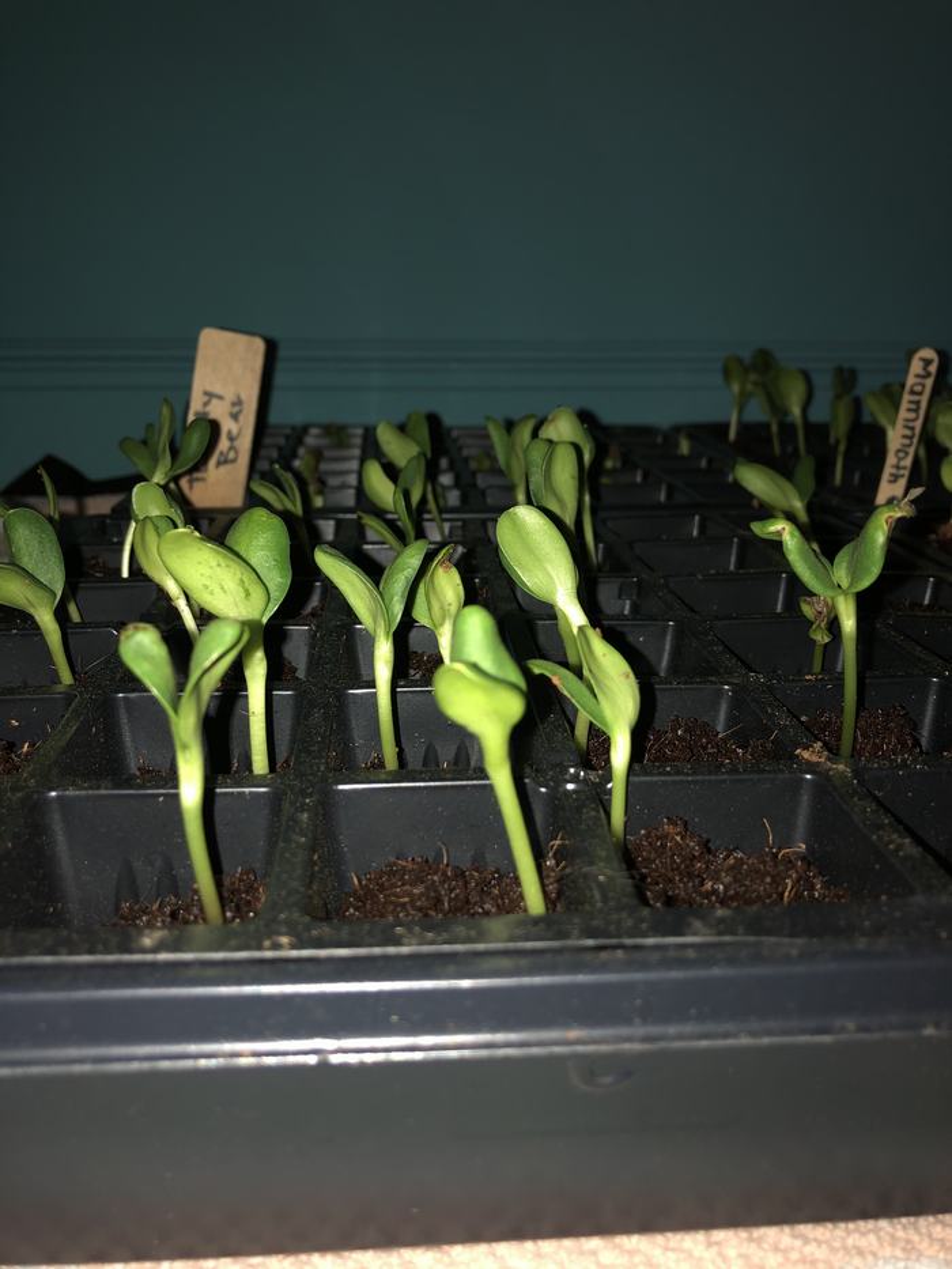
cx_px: 476
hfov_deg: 49.8
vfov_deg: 63.4
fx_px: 1026
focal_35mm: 28
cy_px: 634
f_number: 1.8
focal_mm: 3.99
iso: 20
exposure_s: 1/27
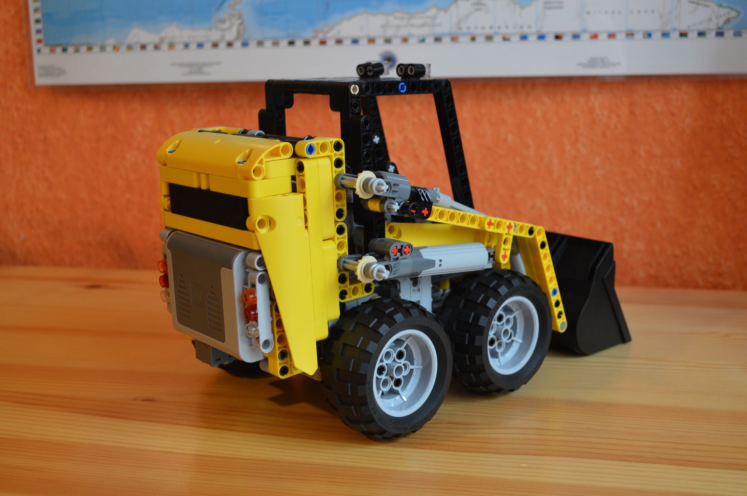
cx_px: 374
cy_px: 248
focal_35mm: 45
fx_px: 933
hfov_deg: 43.6
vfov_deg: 29.8
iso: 560
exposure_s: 1/15
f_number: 4.5
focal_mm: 30
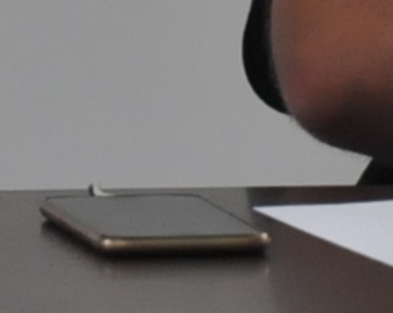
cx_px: -1077
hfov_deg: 2.0
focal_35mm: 975
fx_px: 11330
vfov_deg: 1.6
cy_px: -467
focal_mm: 85
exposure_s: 1/100
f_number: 5.6
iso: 2000
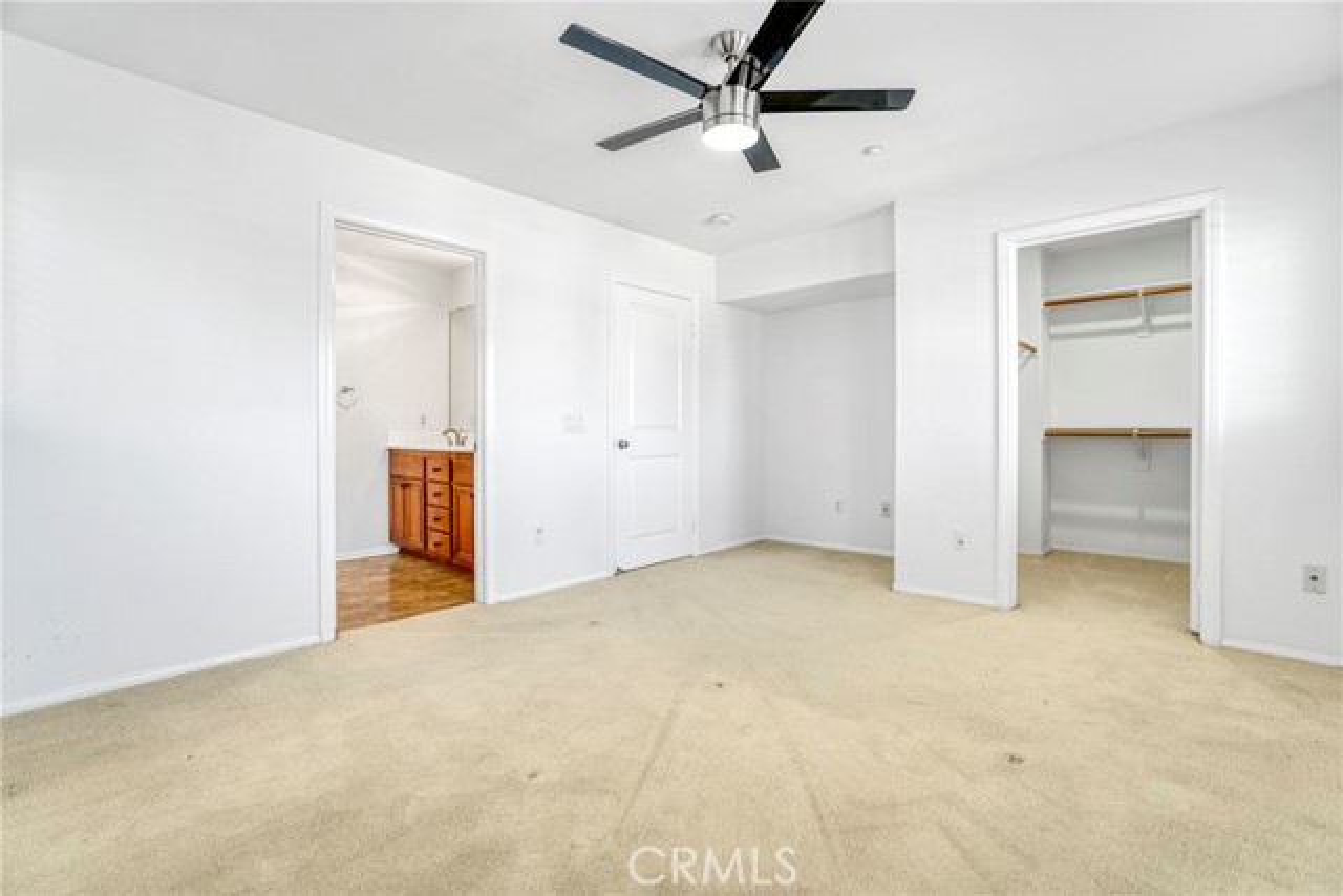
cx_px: 672
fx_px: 560
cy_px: 448
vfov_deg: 77.4
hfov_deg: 100.4
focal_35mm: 15
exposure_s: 1/20
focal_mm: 10
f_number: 5
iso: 400
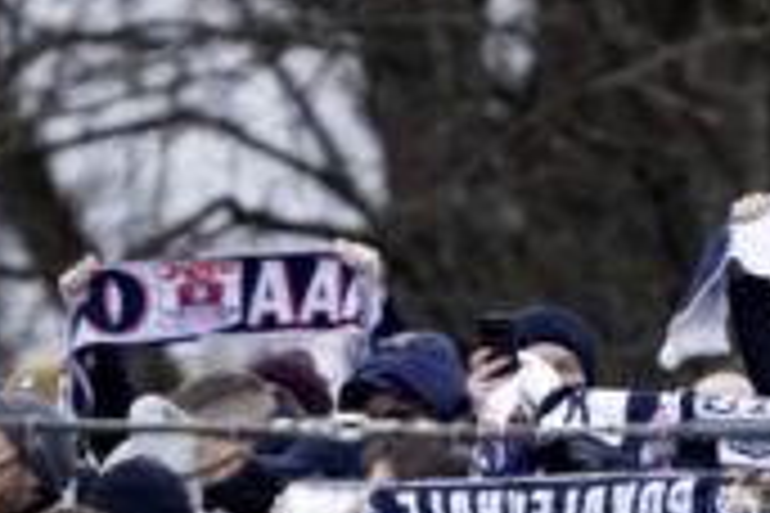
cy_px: 934
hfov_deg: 0.9
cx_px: 581
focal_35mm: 2390
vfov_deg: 0.6
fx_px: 51115
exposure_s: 1/800
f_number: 2.8
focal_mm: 400
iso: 1000
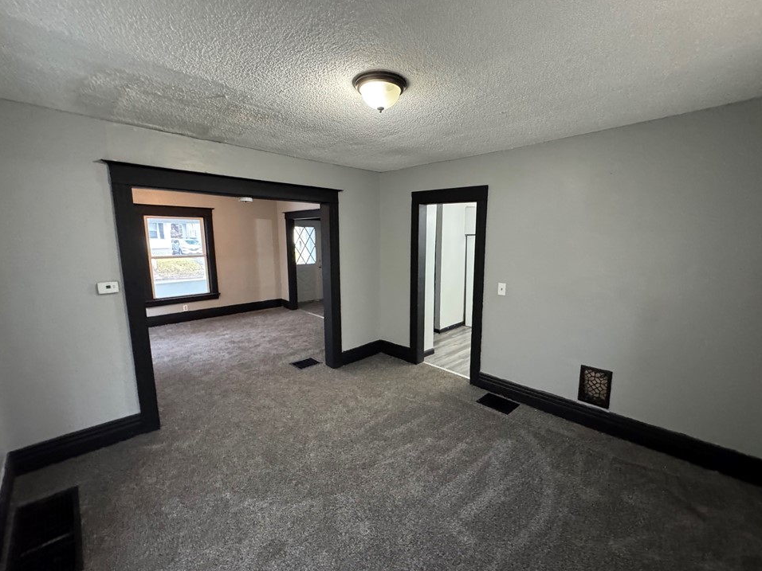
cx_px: 394
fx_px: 330
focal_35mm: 15
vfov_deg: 81.7
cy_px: 291
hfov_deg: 98.1
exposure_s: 1/60
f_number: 2.2
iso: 1000
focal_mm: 2.22
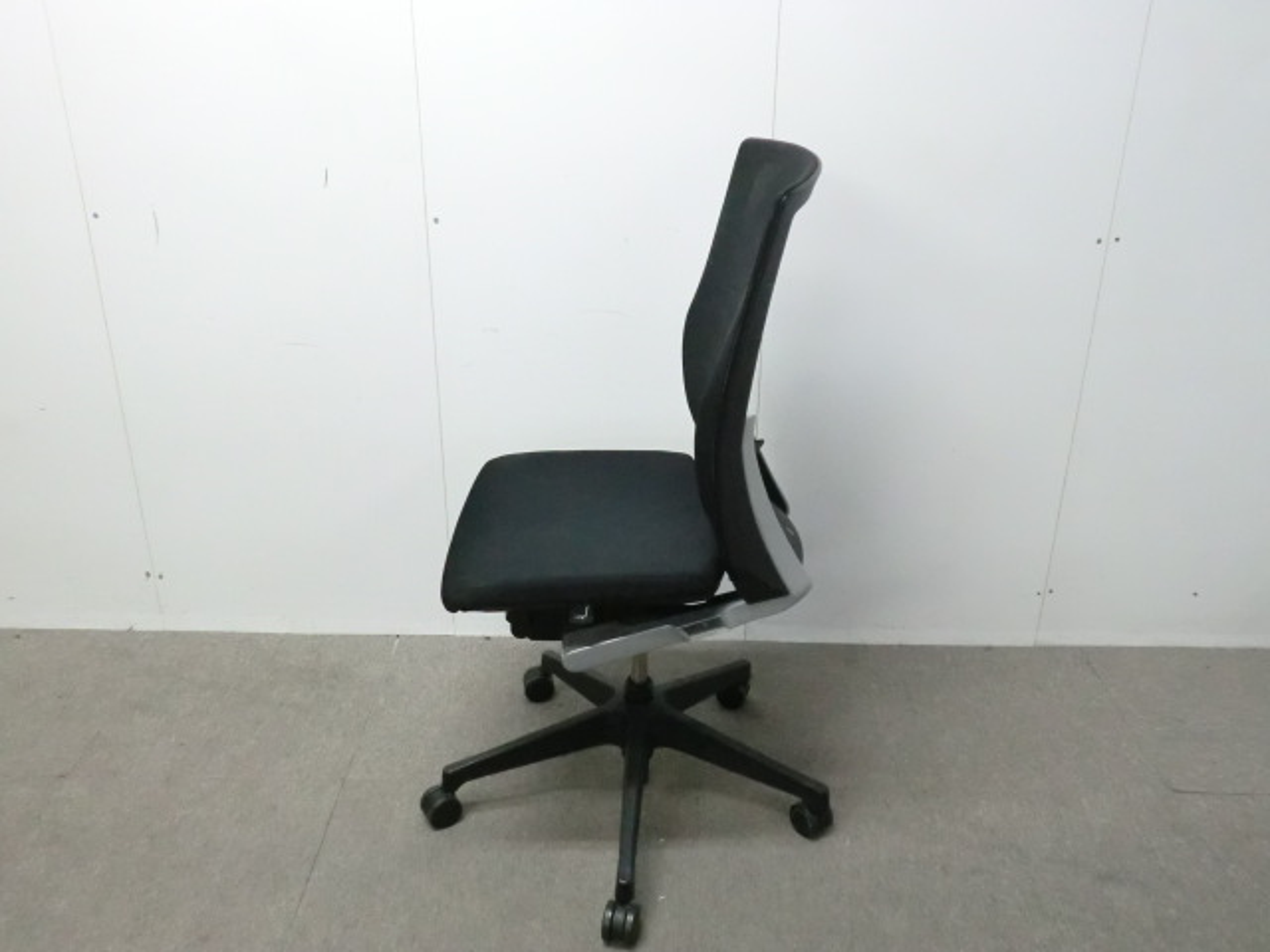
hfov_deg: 56.8
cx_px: 635
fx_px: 1174
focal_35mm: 32
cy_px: 476
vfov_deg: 44.2
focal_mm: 5.8
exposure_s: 1/50
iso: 800
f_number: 3.5
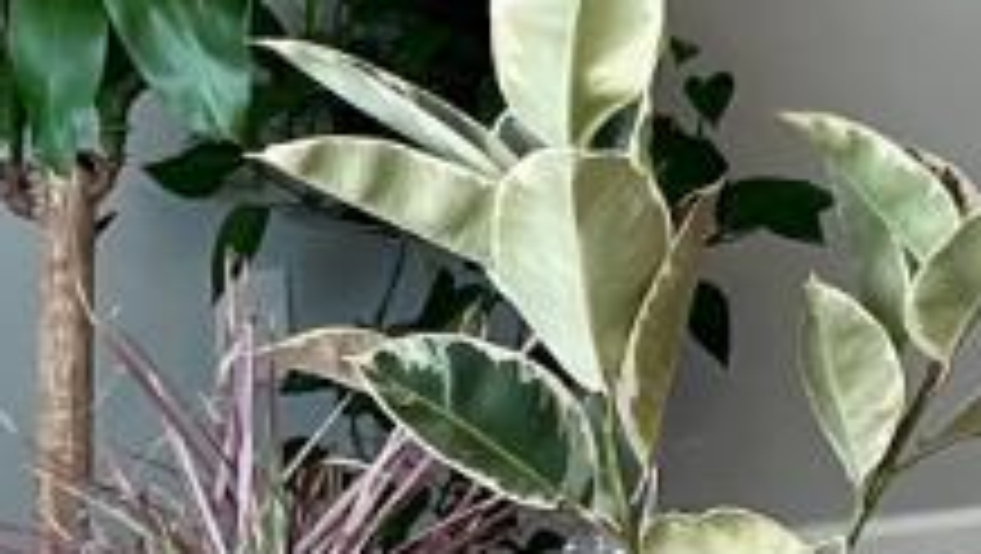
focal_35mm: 195
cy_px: -97
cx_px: 2241
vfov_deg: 6.2
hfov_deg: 9.9
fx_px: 5076
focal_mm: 5.1
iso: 100
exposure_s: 1/120
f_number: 1.6
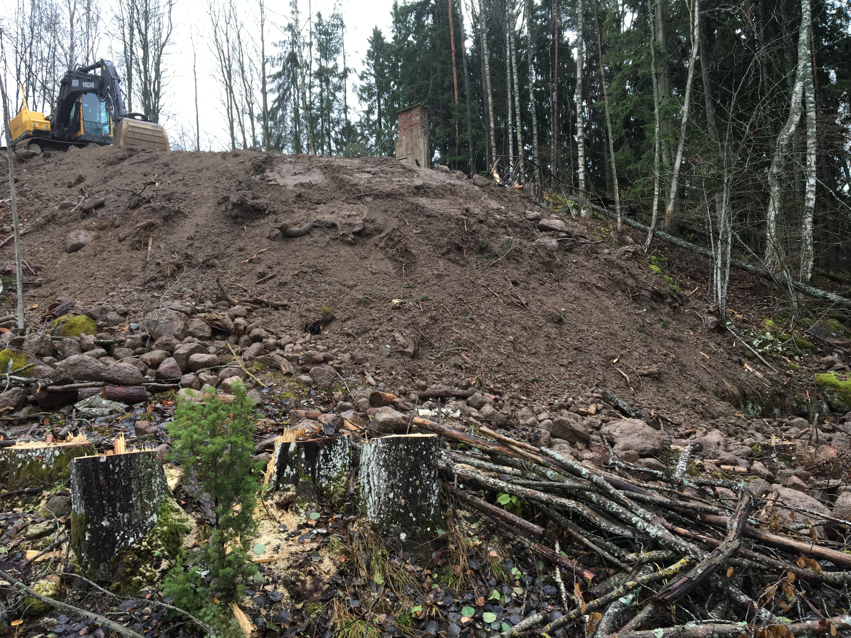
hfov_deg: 61.7
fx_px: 713
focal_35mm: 29
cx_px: 426
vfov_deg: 48.2
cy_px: 319
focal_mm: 4.15
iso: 32
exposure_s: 1/100
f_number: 2.2
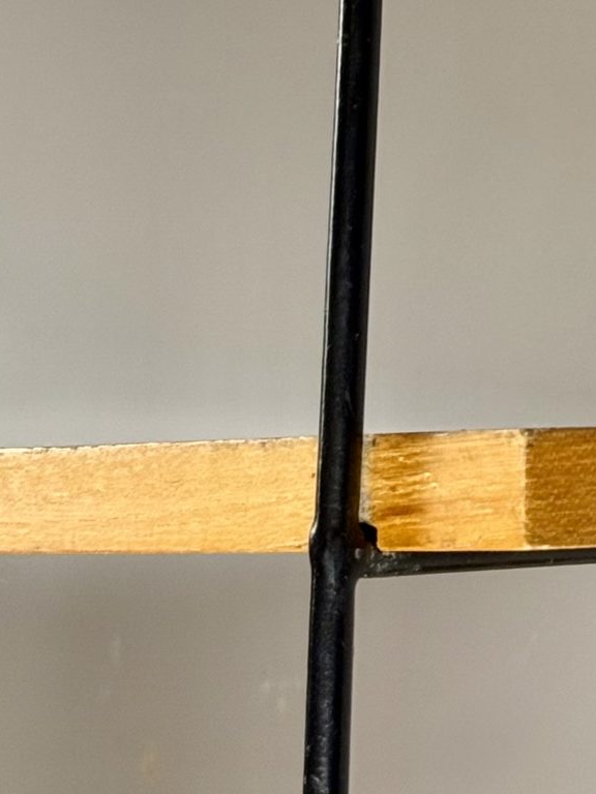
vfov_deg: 11.6
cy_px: -513
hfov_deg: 9.0
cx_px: 938
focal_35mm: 160
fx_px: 3673
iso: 80
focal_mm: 6.76
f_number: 1.78
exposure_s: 1/100
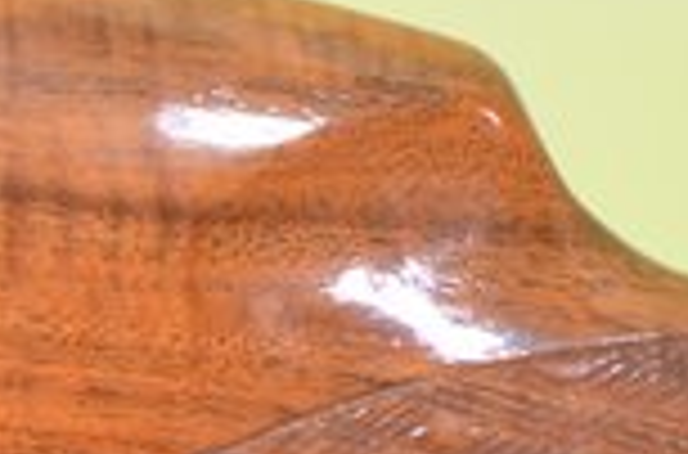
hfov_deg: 11.7
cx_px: -342
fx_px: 3201
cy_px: 276
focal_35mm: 168
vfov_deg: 8.1
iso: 800
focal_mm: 24
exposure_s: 1/125
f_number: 5.6
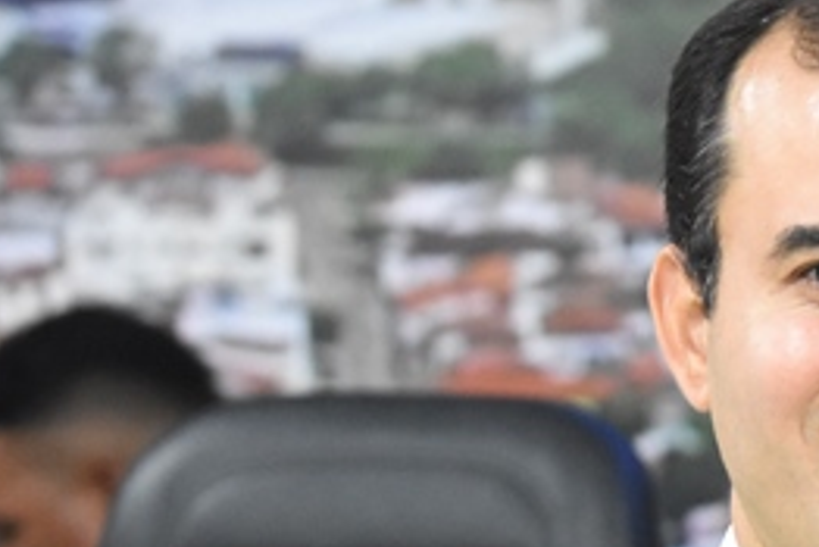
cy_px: 613
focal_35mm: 293
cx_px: 957
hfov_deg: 7.0
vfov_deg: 4.7
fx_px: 6669
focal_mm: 80
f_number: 5
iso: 5000
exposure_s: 1/50
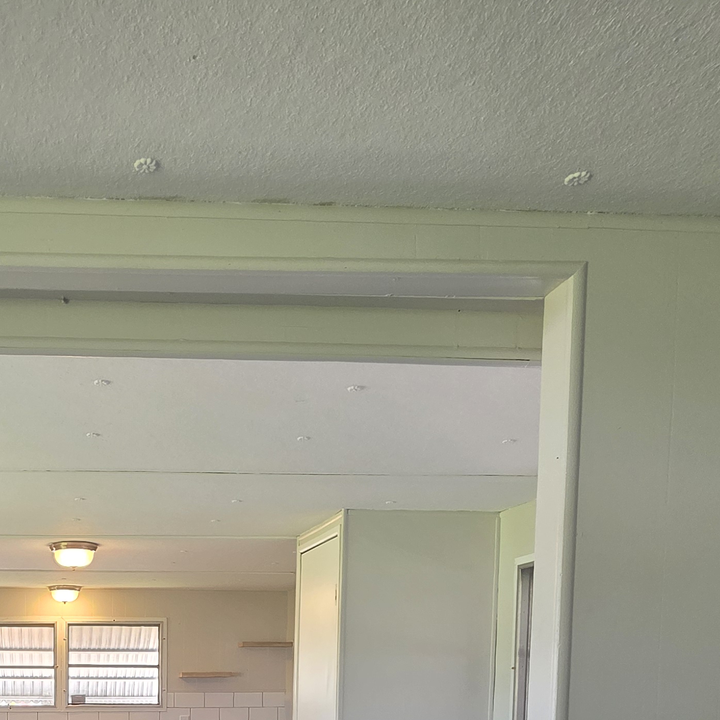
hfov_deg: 45.4
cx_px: 82
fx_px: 777
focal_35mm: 33
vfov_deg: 42.2
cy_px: 738
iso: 200
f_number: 1.9
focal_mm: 2.2
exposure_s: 1/120
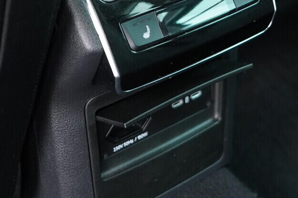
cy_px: 16
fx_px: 687
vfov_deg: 16.2
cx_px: 175
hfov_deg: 24.5
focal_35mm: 83
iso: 1600
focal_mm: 24
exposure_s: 1/40
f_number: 2.8
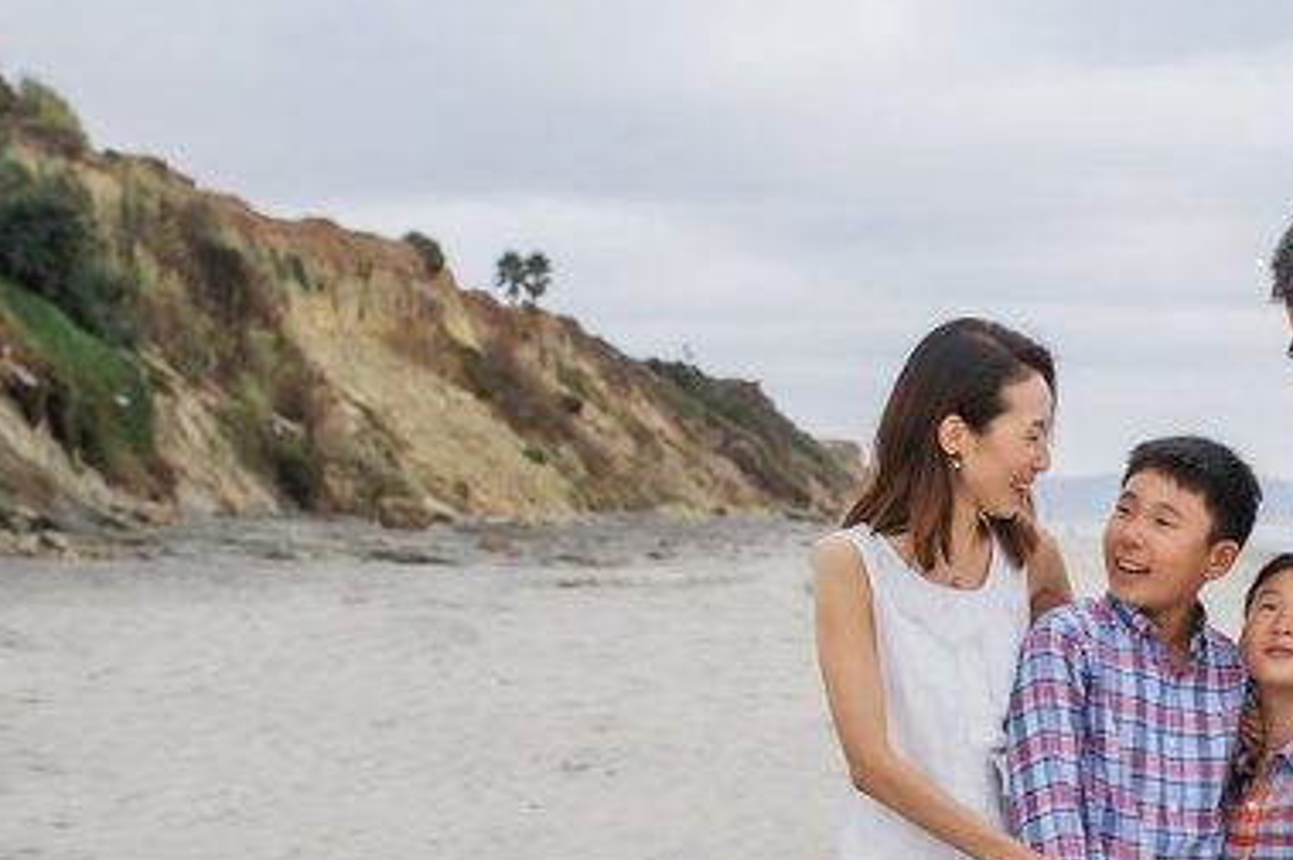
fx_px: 2548
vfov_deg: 18.8
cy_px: 799
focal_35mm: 71
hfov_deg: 27.2
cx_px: 1228
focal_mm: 35
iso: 500
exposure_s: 1/100
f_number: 3.5
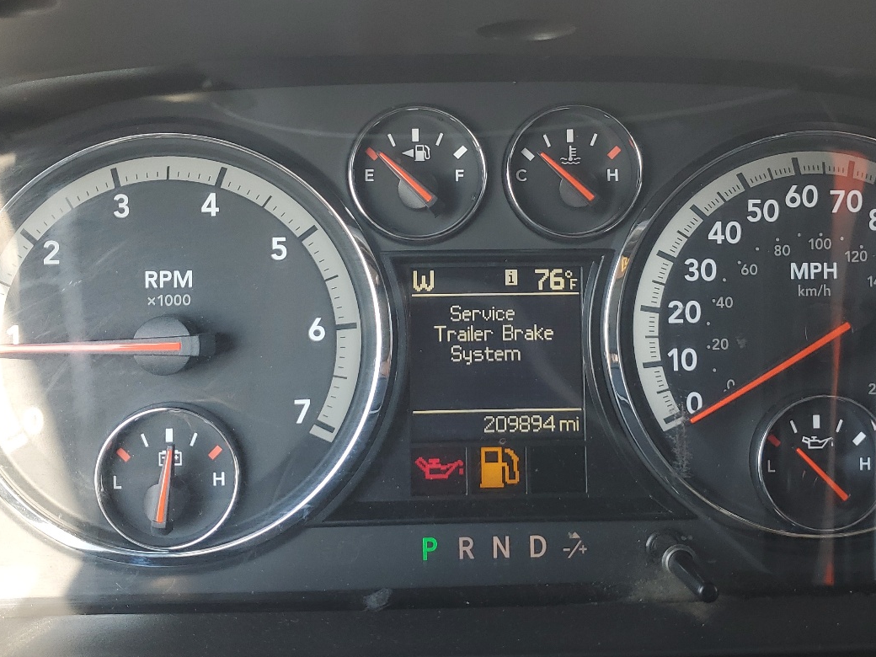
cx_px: 476
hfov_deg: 46.7
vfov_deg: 35.9
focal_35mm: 40
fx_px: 1012
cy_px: 272
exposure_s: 1/147
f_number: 1.5
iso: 50
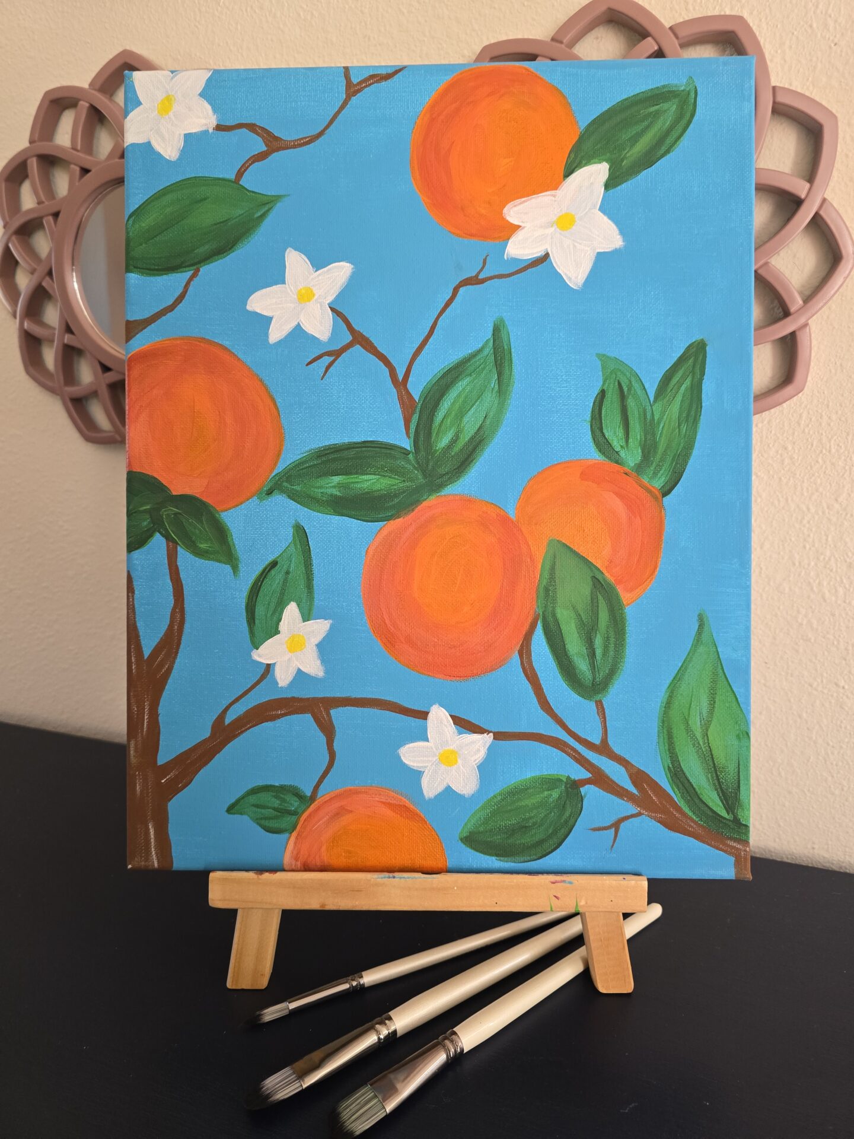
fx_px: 757
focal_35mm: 23
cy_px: 570
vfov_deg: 73.9
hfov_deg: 58.9
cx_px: 427
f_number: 1.7
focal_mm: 6.3
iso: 400
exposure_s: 1/120
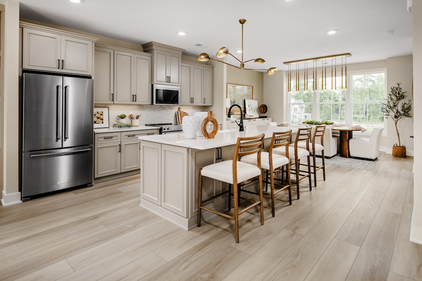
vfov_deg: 64.6
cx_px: 211
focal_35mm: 19
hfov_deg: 86.9
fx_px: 223
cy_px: 140
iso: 160
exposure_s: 1/200
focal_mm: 19
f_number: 9
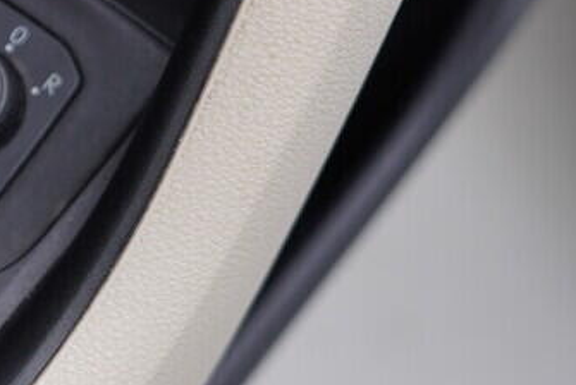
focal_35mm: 110
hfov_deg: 17.3
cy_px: 286
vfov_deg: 12.4
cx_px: -201
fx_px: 1761
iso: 125
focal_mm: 24
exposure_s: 1/40
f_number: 2.8
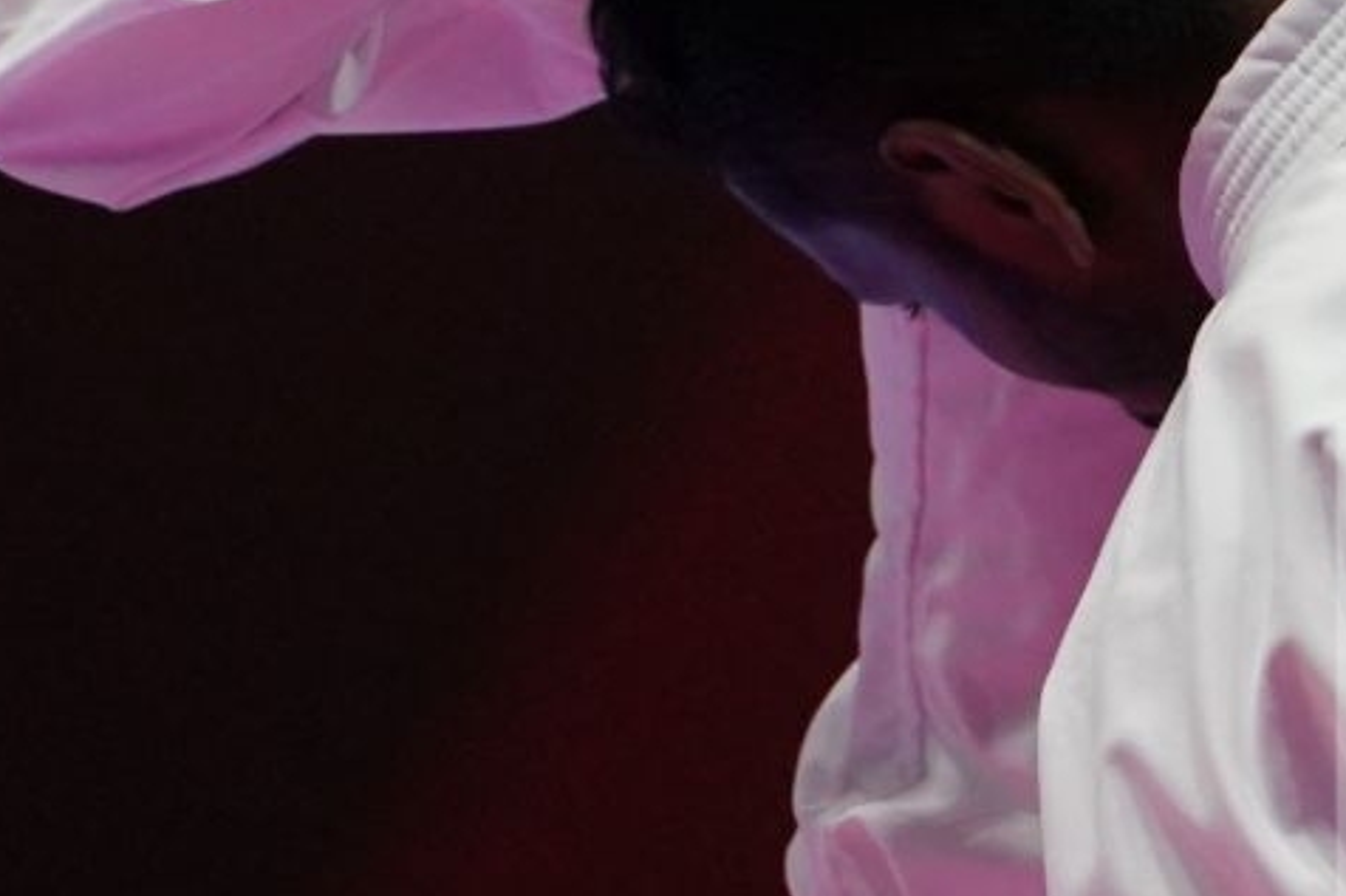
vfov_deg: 1.0
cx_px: 1600
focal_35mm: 1410
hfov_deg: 1.5
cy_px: -325
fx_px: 52697
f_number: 4
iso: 2500
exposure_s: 1/1000
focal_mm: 249
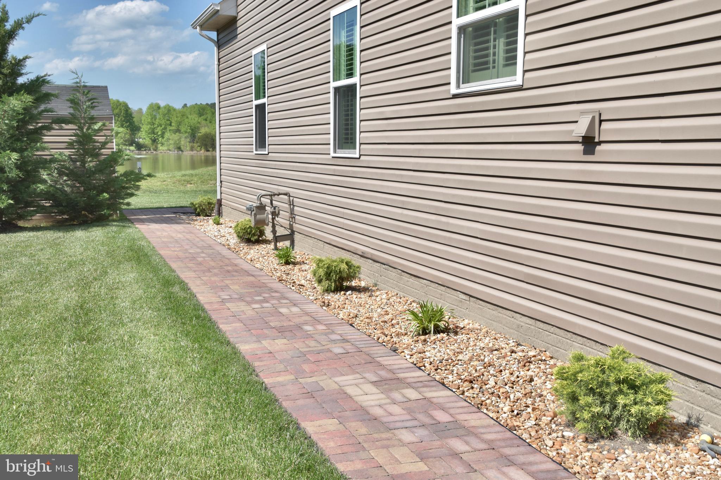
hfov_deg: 49.6
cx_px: 360
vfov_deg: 34.2
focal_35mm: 39
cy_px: 240
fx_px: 781
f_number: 10
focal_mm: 26
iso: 250
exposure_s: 1/400
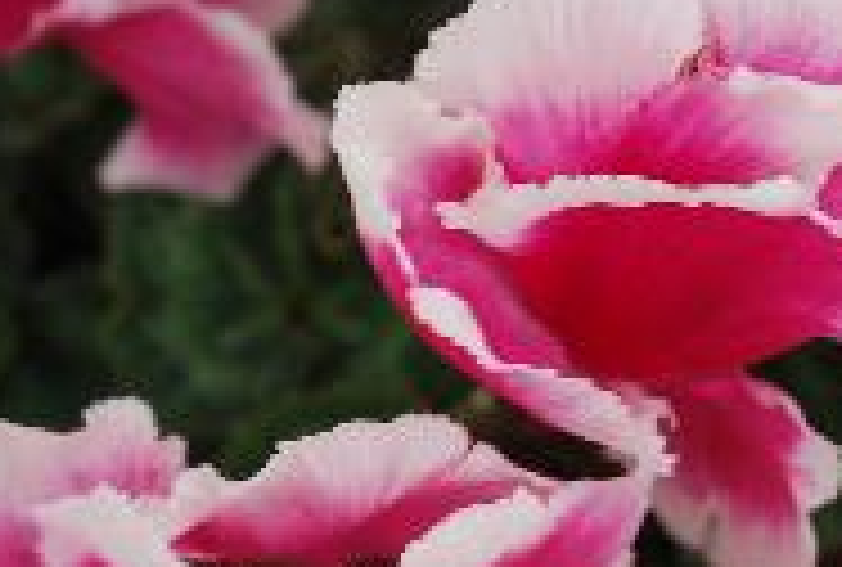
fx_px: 3380
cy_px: 292
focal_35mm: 144
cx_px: 369
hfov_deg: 14.2
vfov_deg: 9.6
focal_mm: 45
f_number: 8
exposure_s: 1/60
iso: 180
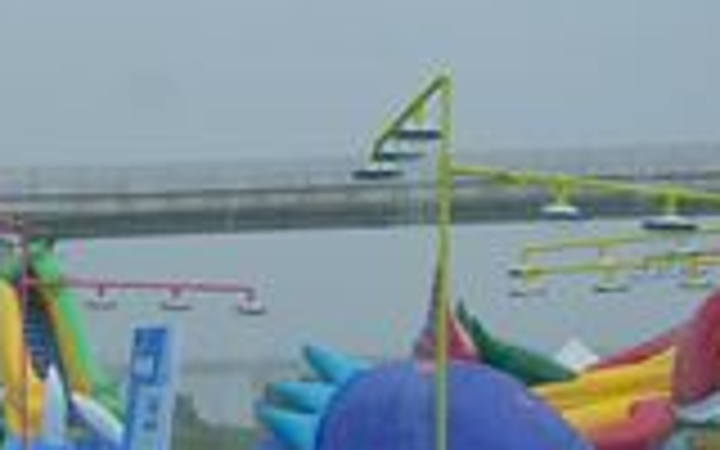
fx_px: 3289
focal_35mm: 168
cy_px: 198
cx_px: -76
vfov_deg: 7.8
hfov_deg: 12.3
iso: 100
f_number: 5.6
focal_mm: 35
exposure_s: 1/250
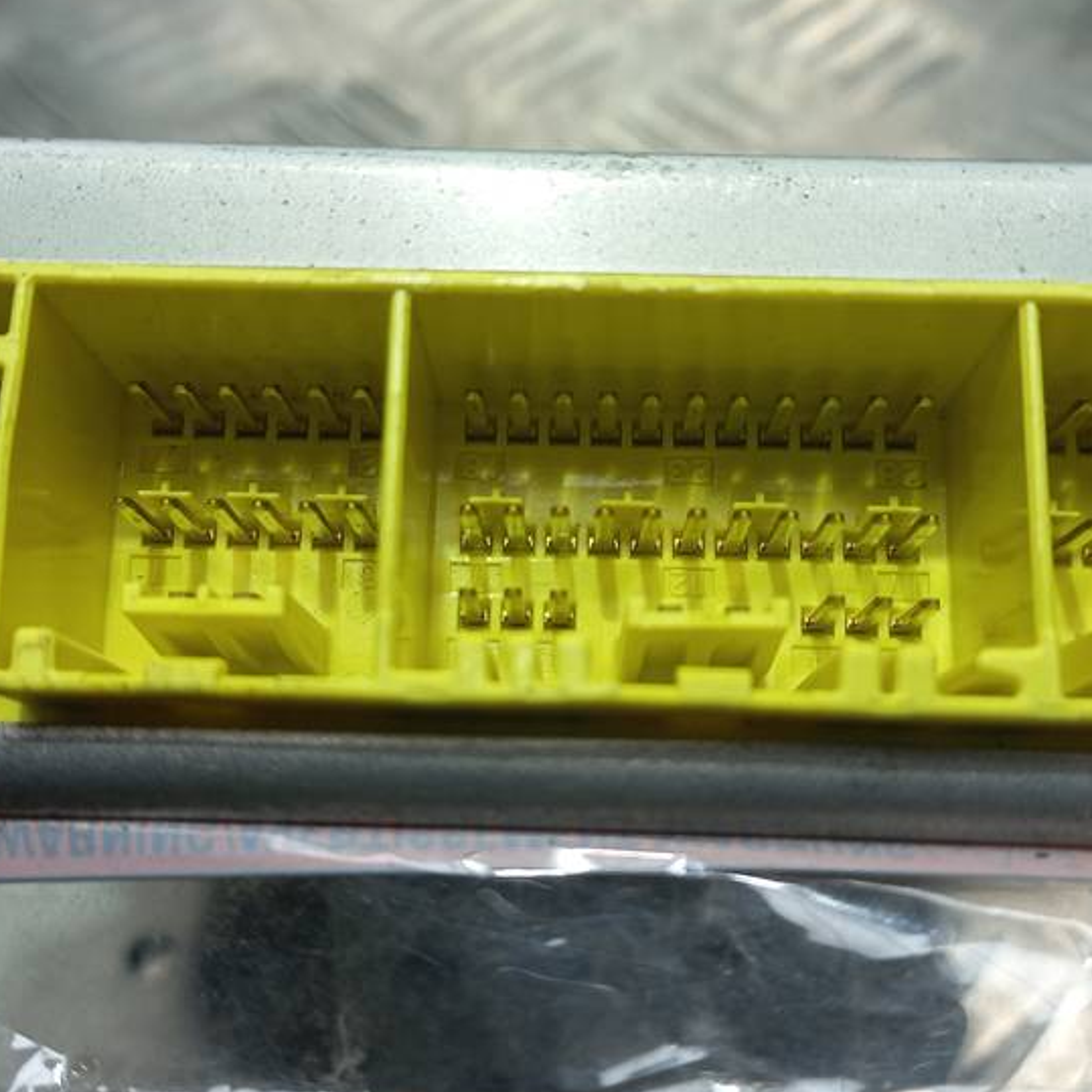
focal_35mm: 42
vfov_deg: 40.0
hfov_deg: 40.0
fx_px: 1499
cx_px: 557
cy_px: 527
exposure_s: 1/100
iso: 40
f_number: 1.8
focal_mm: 4.6
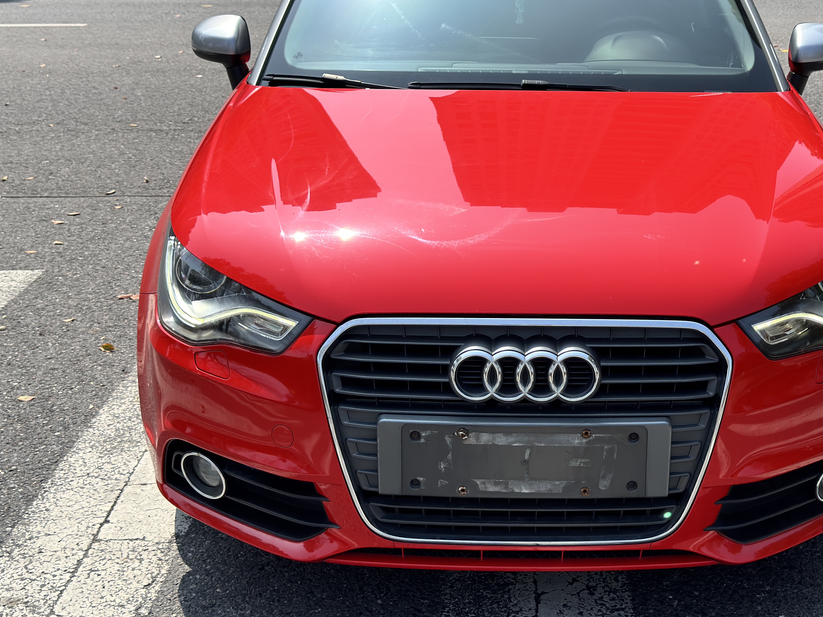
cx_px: 519
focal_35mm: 52
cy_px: 244
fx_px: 1236
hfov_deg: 36.6
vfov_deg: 28.0
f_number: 1.78
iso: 100
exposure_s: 1/4405
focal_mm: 6.76
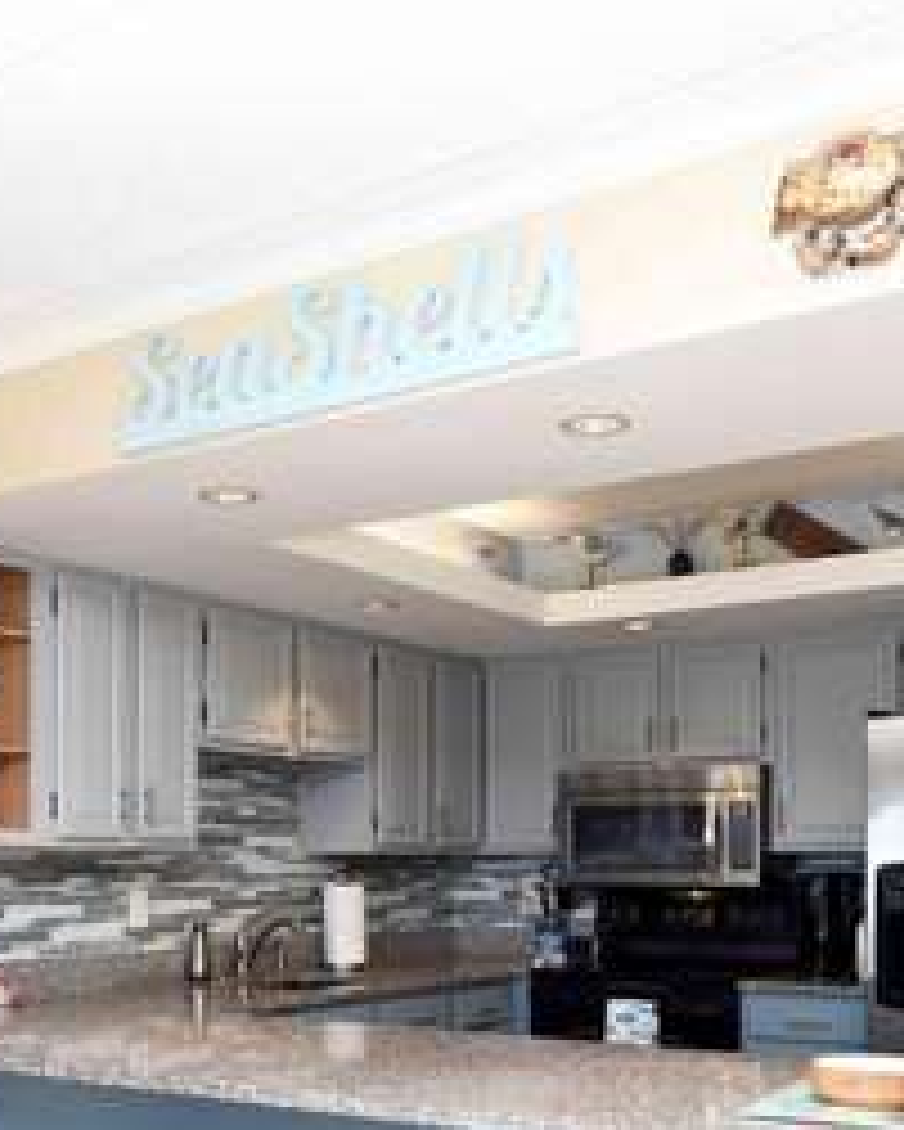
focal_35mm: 43
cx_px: 292
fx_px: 1437
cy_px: 860
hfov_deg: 34.6
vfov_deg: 41.5
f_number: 2.8
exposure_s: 1/250
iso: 400
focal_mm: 15
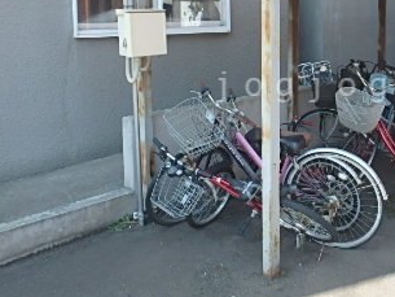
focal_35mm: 44
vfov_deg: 32.5
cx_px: 304
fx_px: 502
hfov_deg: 41.4
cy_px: 87
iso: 125
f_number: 3.5
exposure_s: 1/250
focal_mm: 3.7
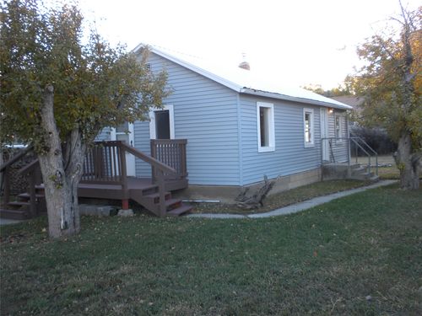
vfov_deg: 38.7
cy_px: 158
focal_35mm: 37
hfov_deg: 50.1
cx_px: 211
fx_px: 451
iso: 68
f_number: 3.5
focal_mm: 6.6
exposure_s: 1/60
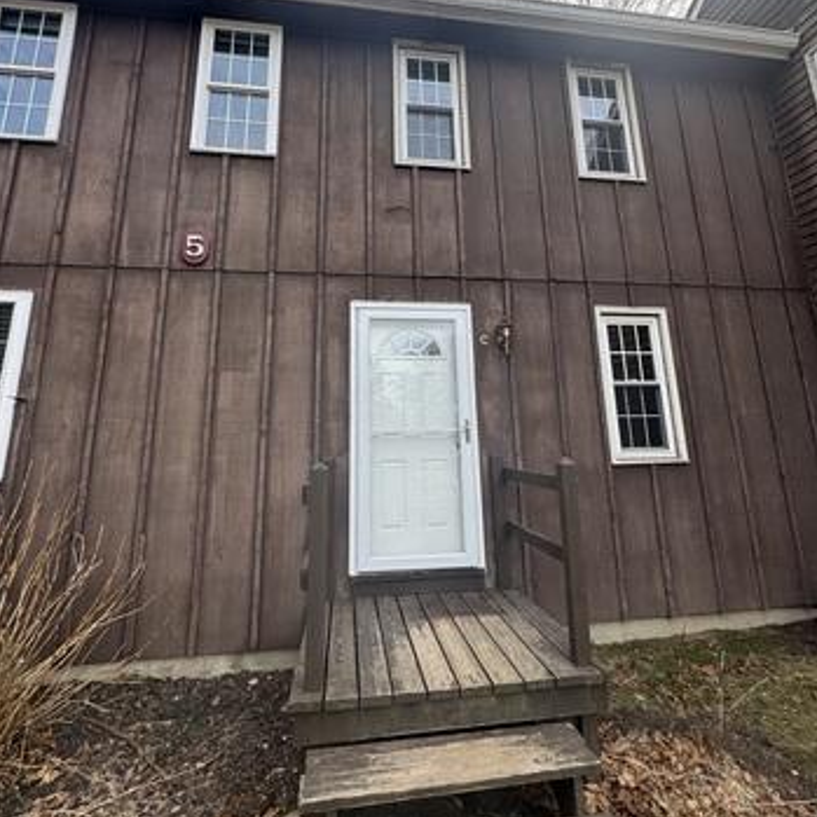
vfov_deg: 83.3
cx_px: 400
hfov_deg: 84.0
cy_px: 344
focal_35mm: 17
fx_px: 454
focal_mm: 2.22
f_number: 2.2
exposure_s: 1/210
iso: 40
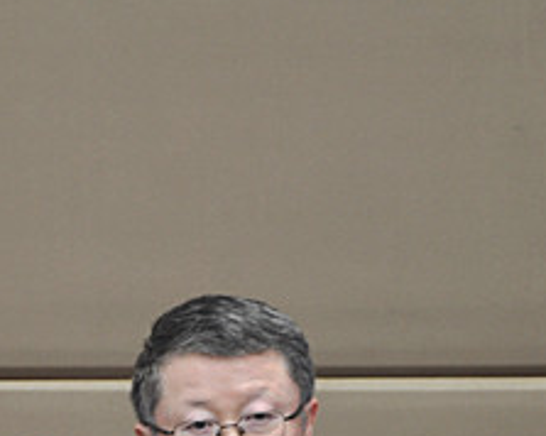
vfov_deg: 3.9
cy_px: 431
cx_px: 240
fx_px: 6430
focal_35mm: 398
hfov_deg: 4.9
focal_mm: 105
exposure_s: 1/30
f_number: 5.6
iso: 280
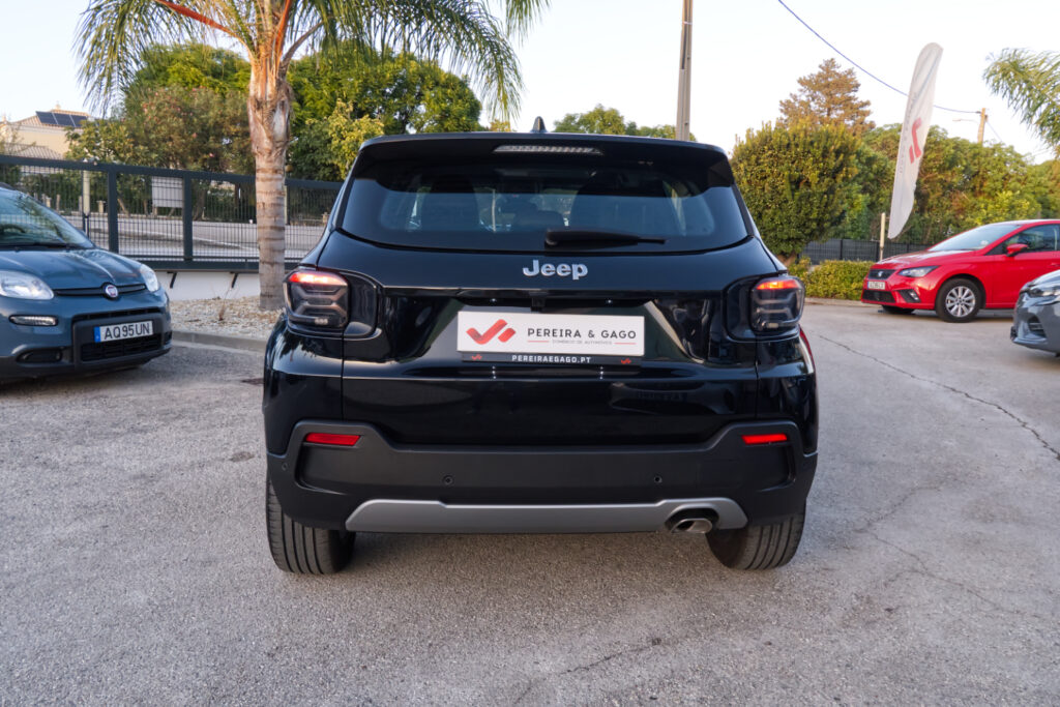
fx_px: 854
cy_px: 354
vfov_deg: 45.0
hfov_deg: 63.7
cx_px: 530
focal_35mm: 29
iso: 2000
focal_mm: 19.2
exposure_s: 1/125
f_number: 10
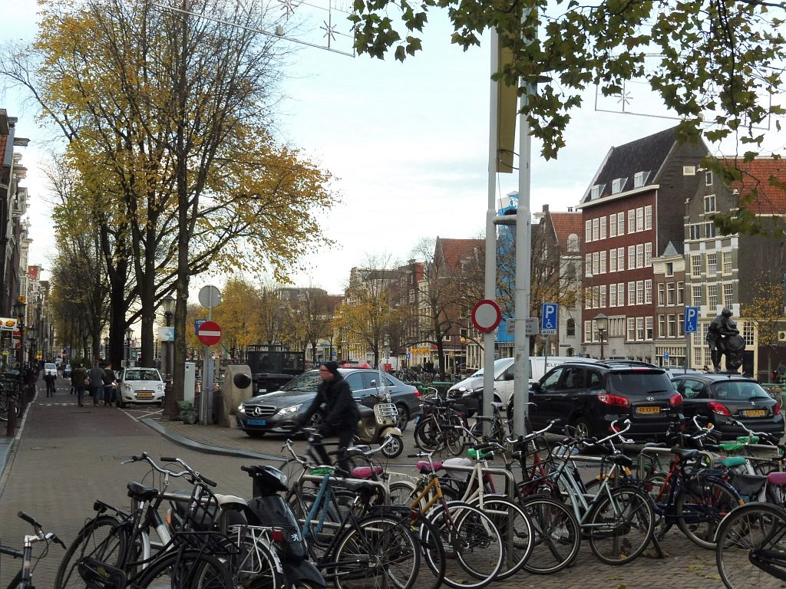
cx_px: 393
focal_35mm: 54
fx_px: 1226
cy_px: 294
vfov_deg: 27.0
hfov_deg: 35.5
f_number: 4.6
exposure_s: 1/80
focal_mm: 9.7
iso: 100
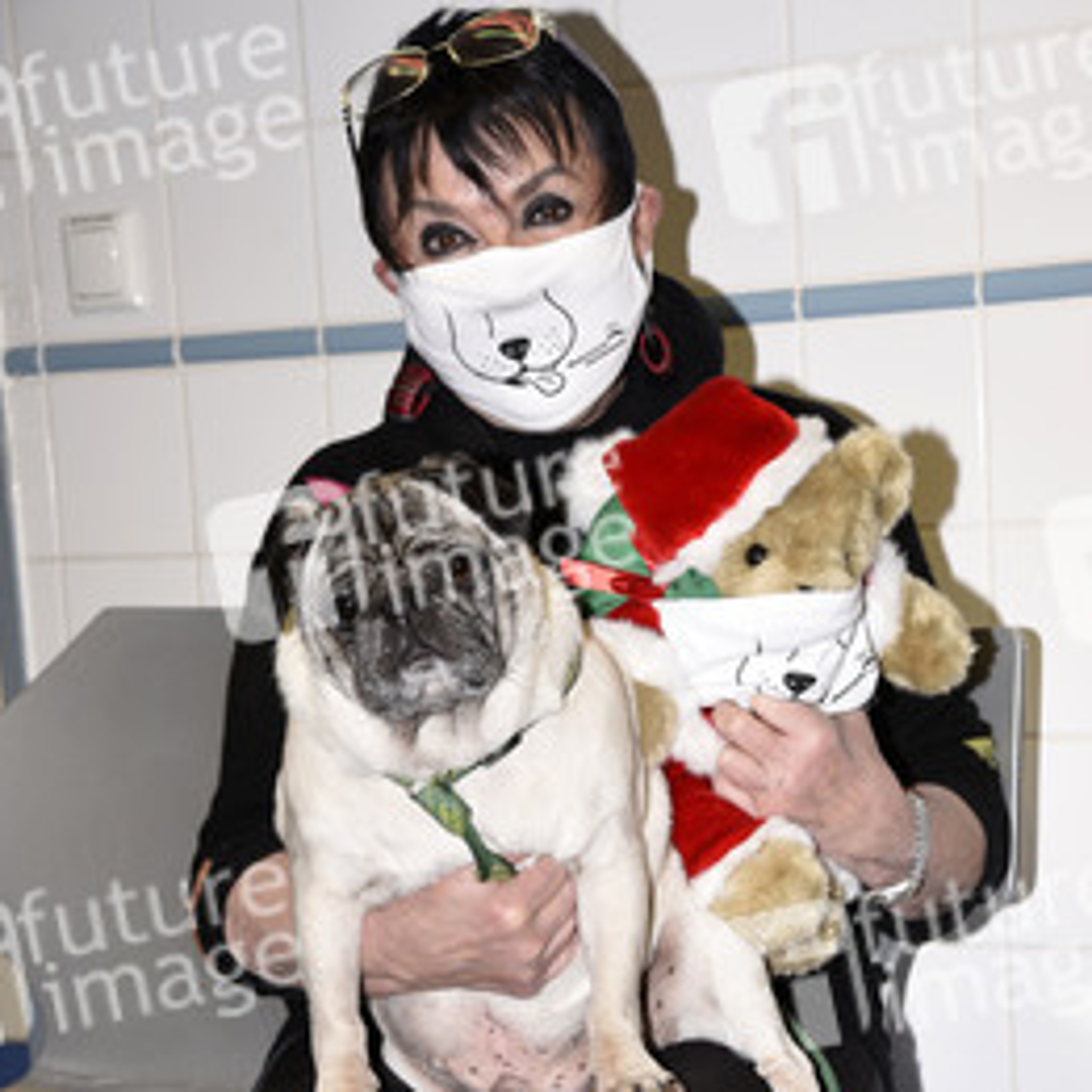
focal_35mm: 91
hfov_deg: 19.1
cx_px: 544
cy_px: 753
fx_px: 3248
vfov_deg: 19.0
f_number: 6.3
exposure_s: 1/160
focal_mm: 70
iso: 1000
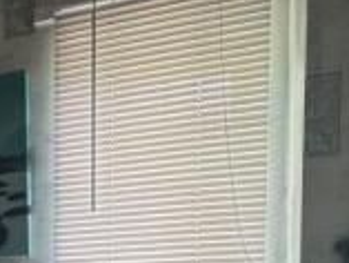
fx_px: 525
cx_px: 21
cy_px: 371
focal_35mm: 52
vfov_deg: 23.6
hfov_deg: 34.3
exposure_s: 1/99
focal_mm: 2.22
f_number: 2.2
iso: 125
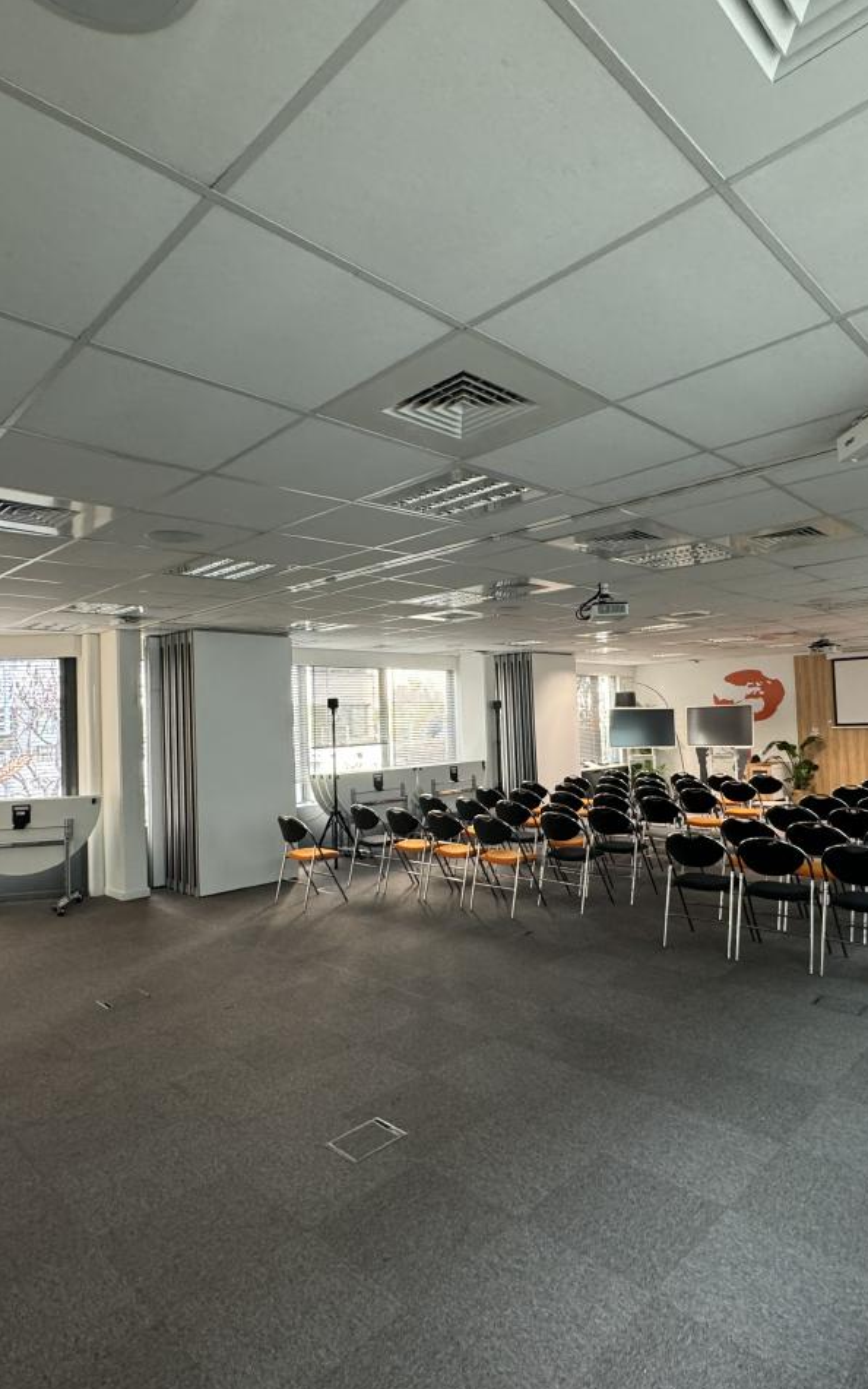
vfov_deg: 85.1
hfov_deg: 59.6
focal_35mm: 20
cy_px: 696
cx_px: 466
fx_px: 757
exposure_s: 1/68
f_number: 2.2
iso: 320
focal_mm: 2.22
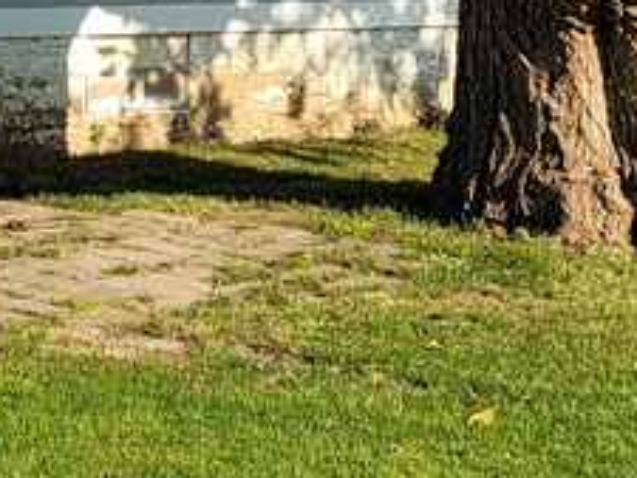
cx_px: -399
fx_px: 2946
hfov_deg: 11.7
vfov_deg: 9.2
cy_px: -116
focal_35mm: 160
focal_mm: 7
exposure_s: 1/644
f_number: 1.8
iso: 20
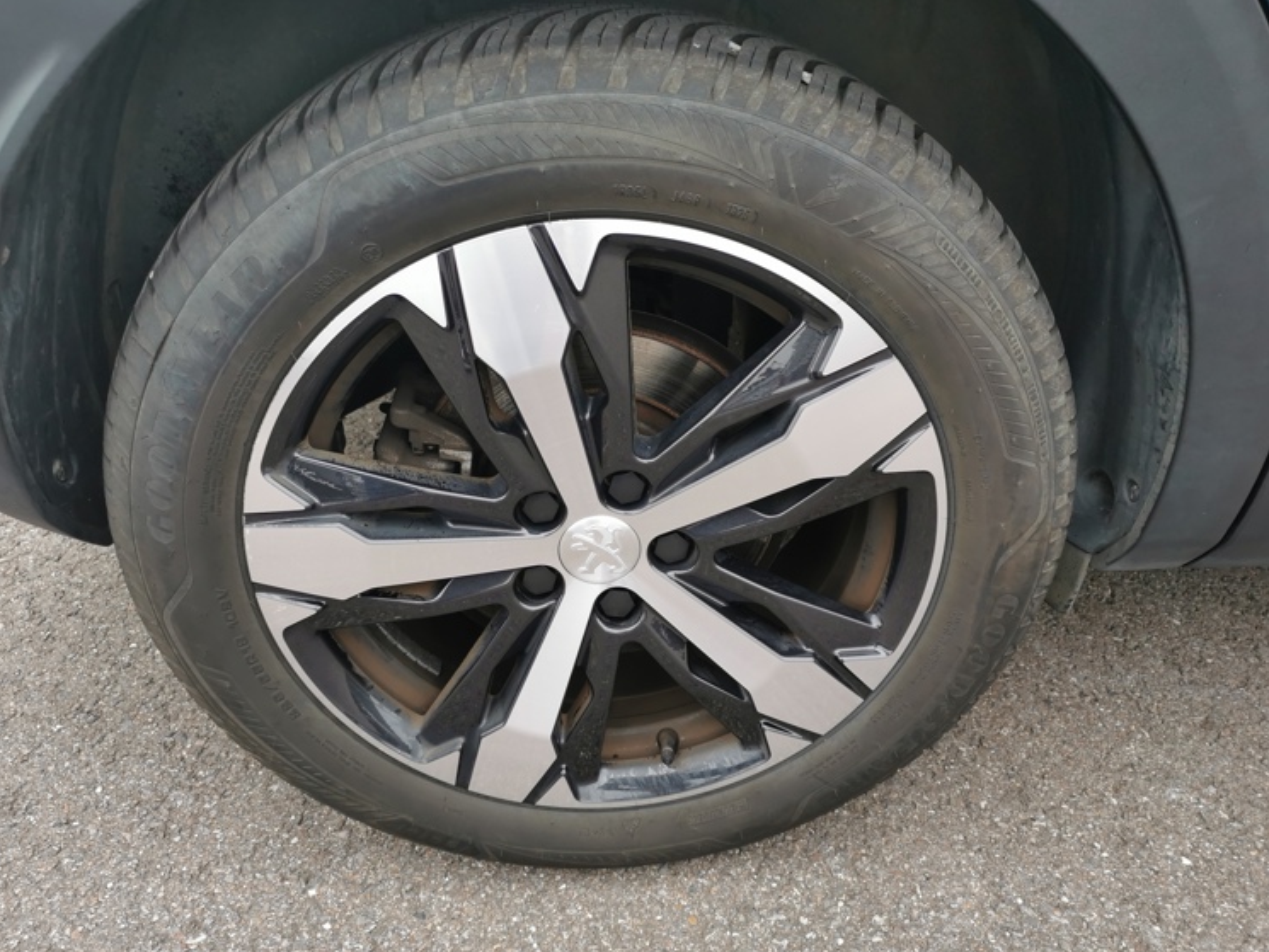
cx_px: 617
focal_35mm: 29
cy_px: 482
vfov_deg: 48.2
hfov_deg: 61.6
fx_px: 1063
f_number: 1.8
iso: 64
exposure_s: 1/100
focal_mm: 5.58
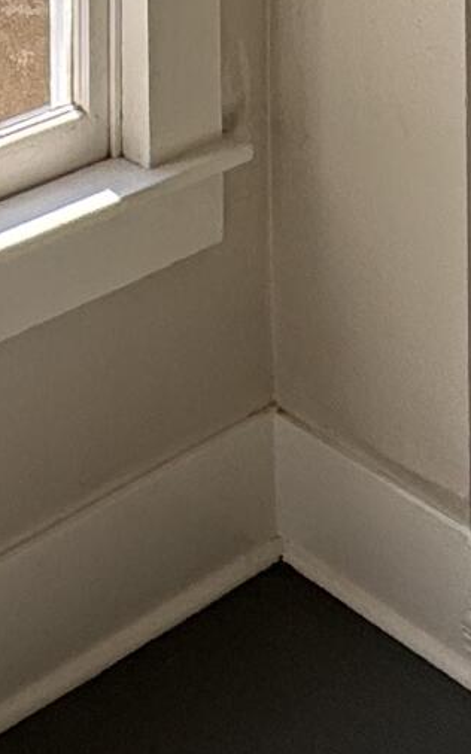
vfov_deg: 17.4
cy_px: -726
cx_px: -177
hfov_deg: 14.1
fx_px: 1808
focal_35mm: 88
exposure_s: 1/327
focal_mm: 2.22
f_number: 2.2
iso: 40
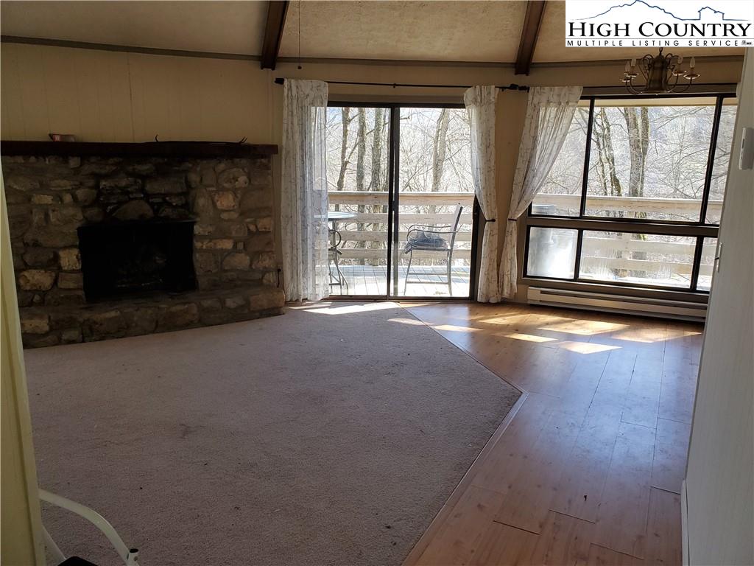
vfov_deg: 53.1
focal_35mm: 26
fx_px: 566
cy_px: 283
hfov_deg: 67.3
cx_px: 377
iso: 80
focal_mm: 4.3
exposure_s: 1/100
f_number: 2.4
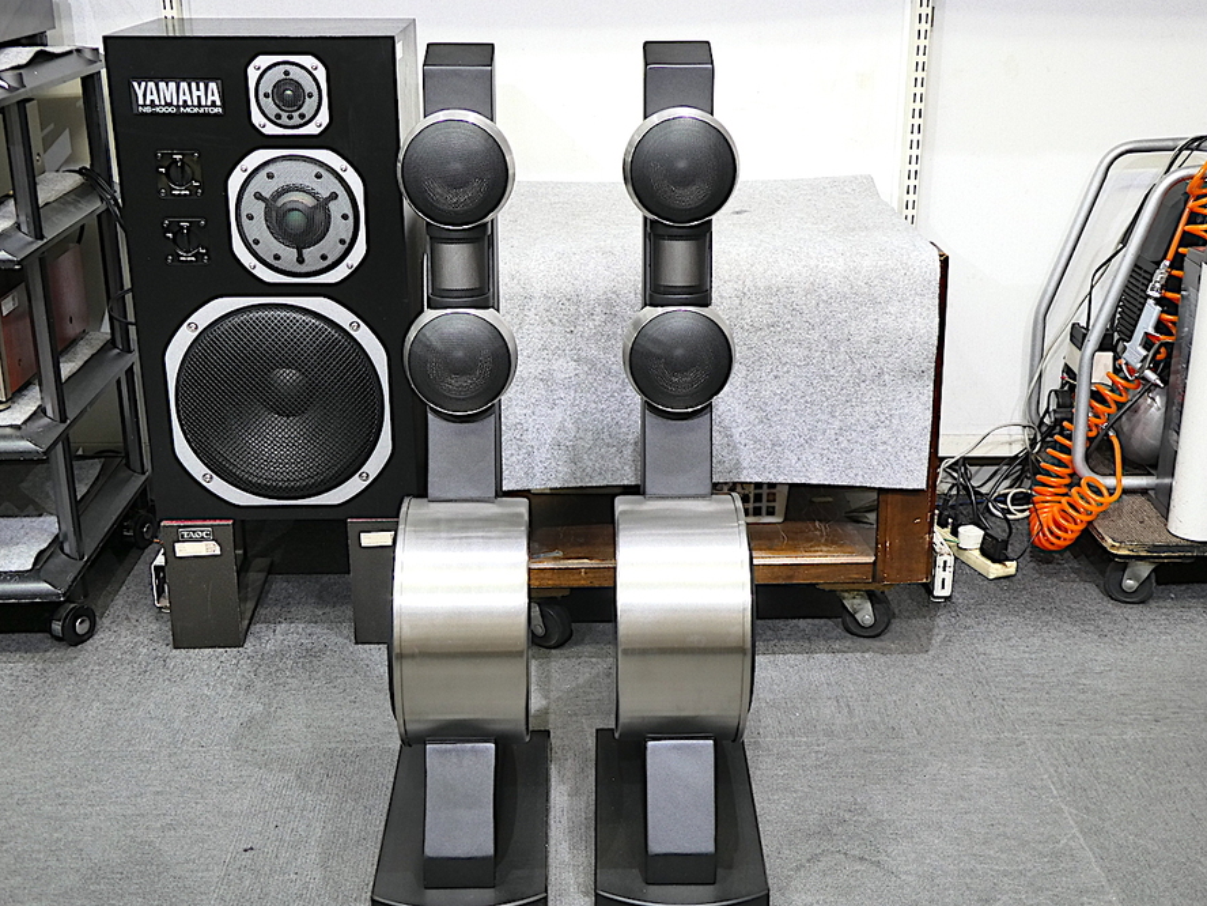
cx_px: 570
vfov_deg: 36.0
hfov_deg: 46.8
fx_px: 1395
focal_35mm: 40
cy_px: 463
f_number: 3.7
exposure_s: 1/13
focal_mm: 6.7
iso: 200
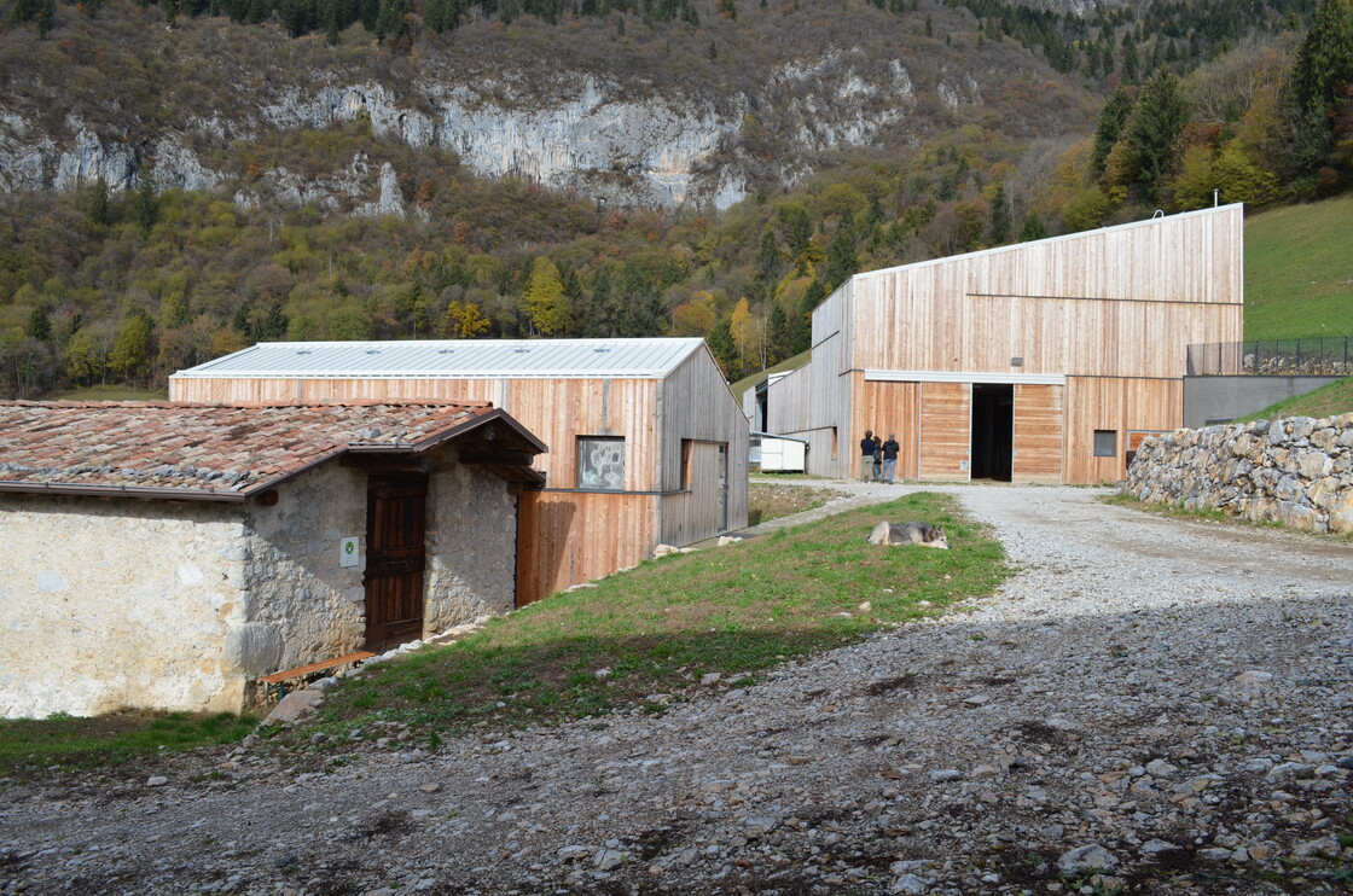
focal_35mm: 27
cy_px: 448
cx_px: 676
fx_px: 1013
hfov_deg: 67.5
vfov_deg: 47.7
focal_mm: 18
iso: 140
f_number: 8
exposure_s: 1/250
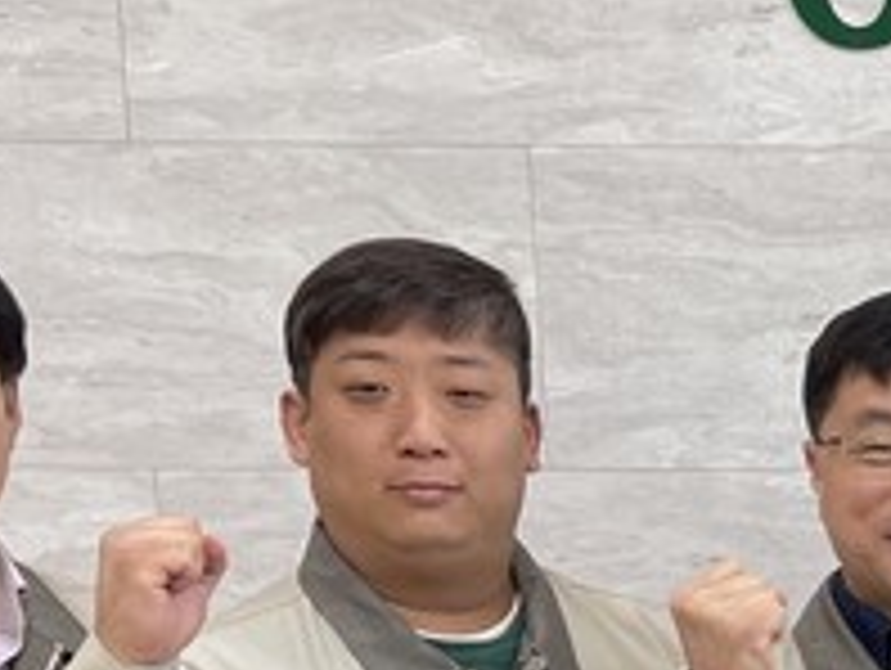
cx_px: 1629
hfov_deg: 13.8
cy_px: 1111
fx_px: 3247
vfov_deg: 11.2
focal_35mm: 126
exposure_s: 1/120
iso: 80
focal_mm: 4.2
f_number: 1.6
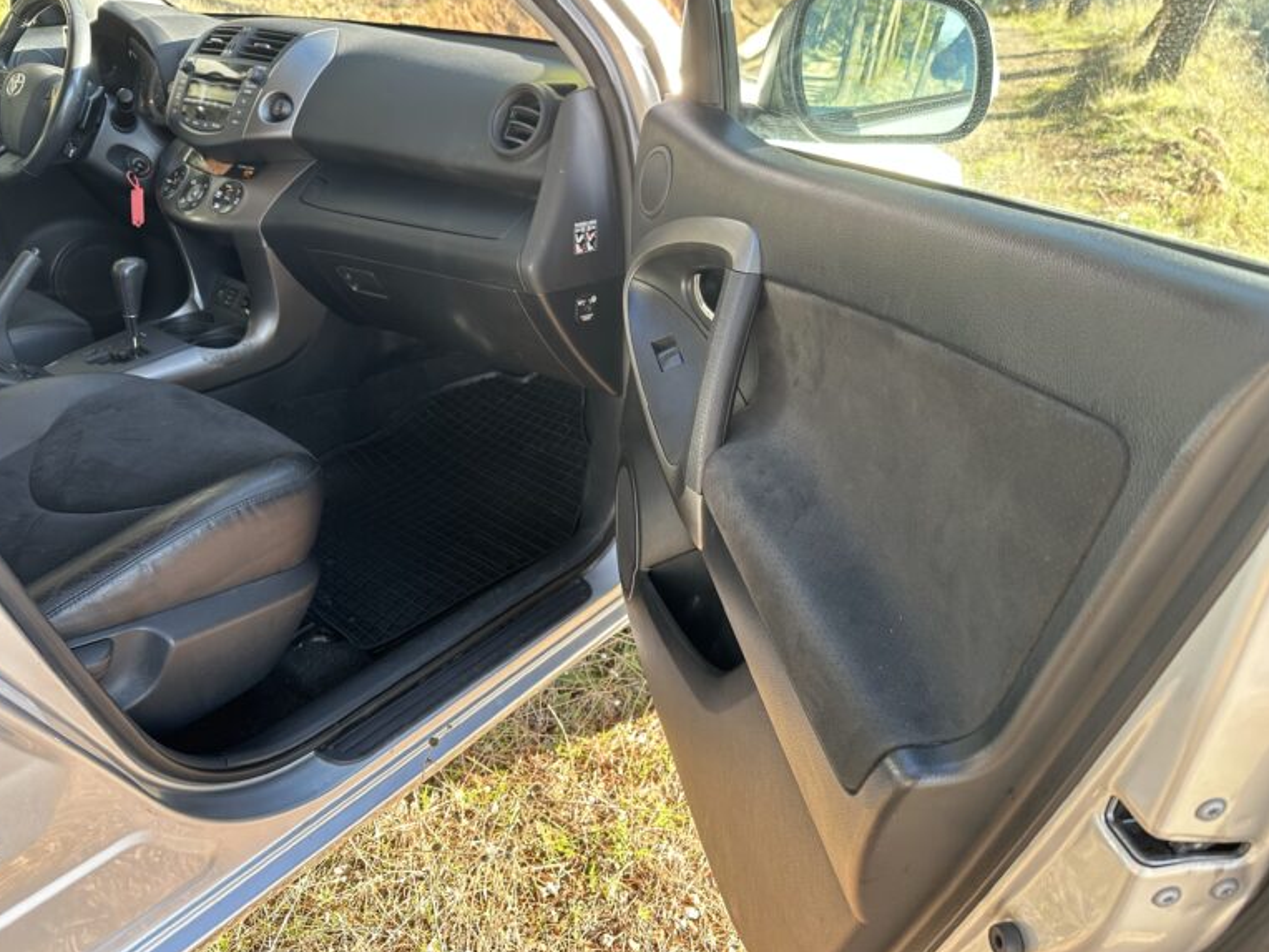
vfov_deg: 54.9
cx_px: 610
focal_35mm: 25
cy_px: 469
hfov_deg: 69.4
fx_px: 916
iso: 100
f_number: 1.78
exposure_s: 1/121
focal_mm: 6.86
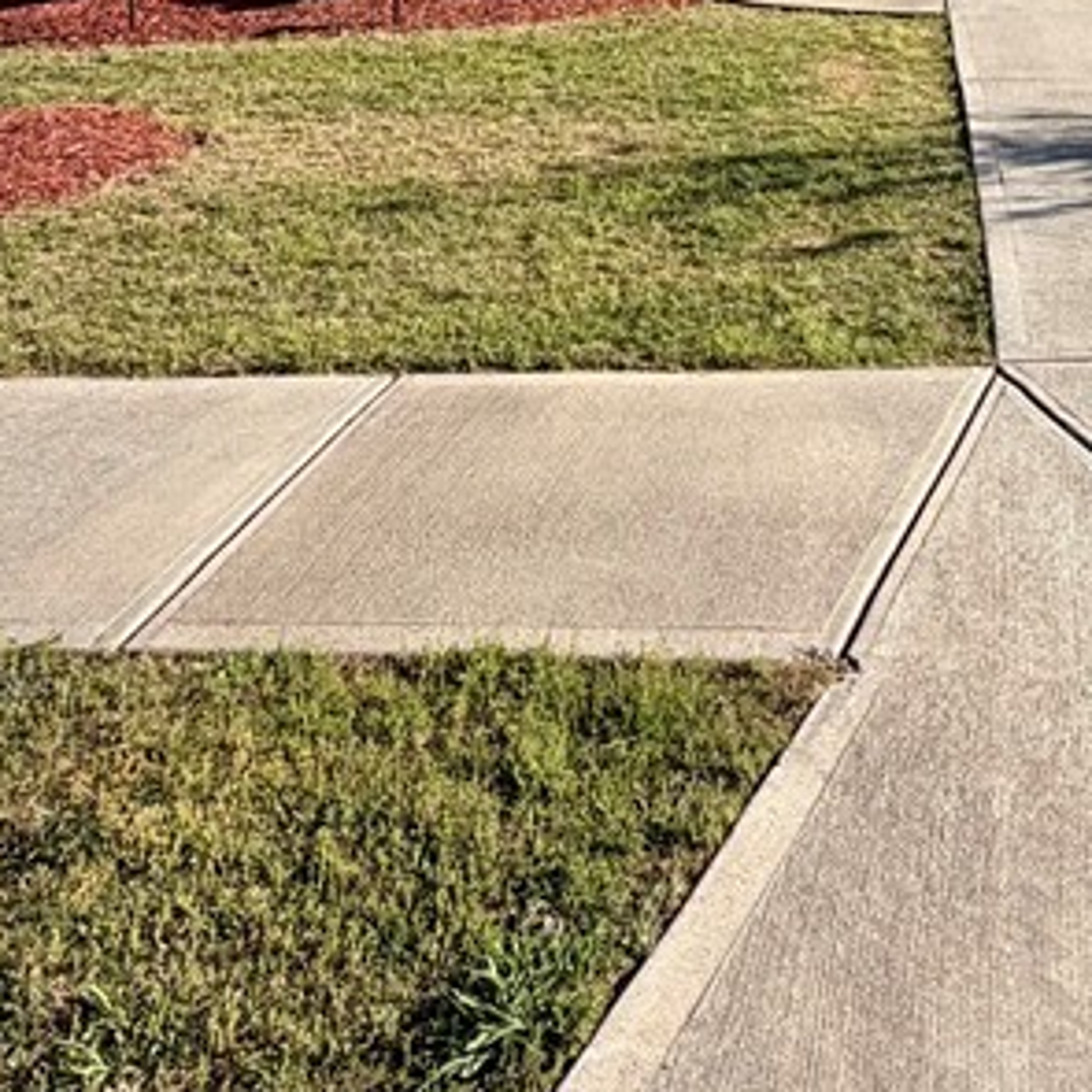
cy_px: -81
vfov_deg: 34.4
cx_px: 940
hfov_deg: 37.1
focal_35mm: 43
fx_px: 1535
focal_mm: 2.22
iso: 25
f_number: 2.2
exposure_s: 1/770
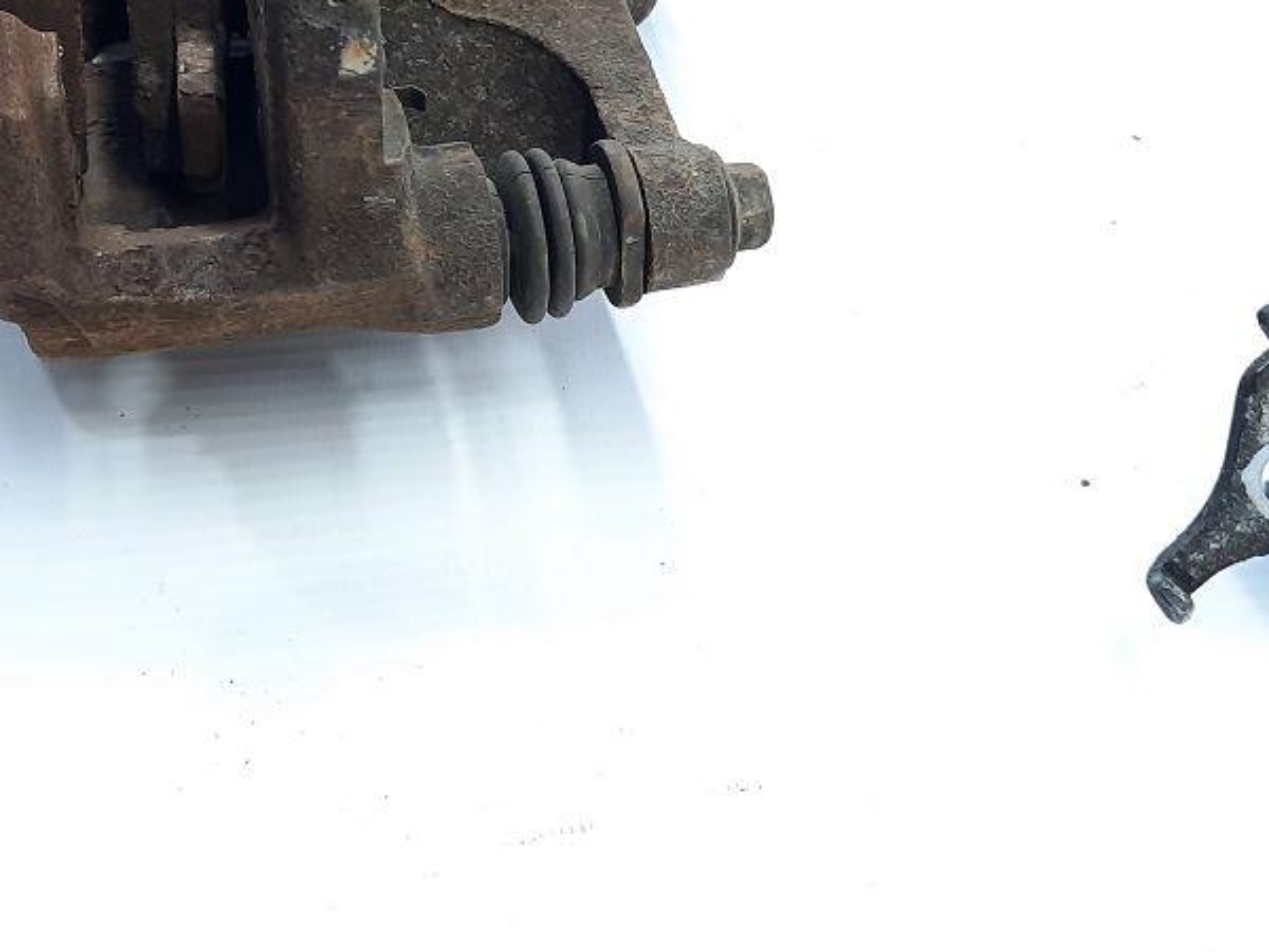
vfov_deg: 28.1
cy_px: 106
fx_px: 1833
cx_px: 643
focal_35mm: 50
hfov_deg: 38.2
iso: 125
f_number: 2
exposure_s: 1/50
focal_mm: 4.6
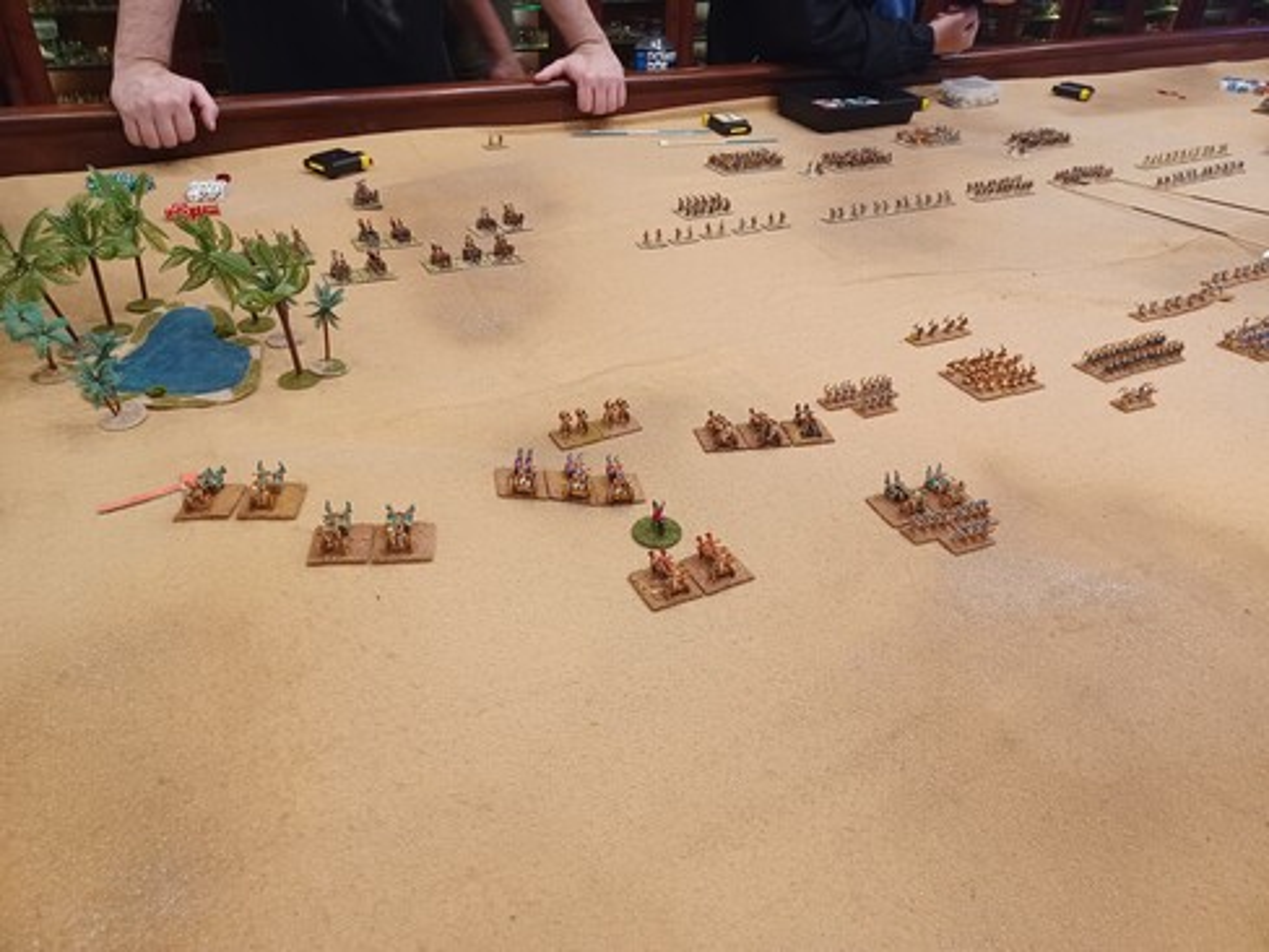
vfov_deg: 54.9
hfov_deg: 69.4
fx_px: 916
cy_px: 476
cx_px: 634
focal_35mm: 25
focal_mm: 4.6
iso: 400
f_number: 1.8
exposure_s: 1/30
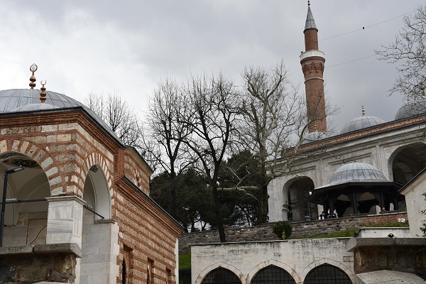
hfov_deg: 35.1
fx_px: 674
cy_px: 142
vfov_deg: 23.8
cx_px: 213
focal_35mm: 57
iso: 160
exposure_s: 1/250
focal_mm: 38
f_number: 8
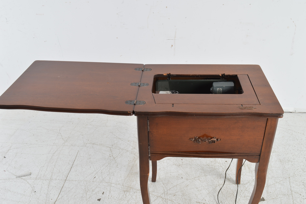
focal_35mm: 36
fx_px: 306
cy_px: 102
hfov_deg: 53.2
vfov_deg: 36.8
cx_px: 153
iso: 100
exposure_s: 1/80
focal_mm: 24
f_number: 11
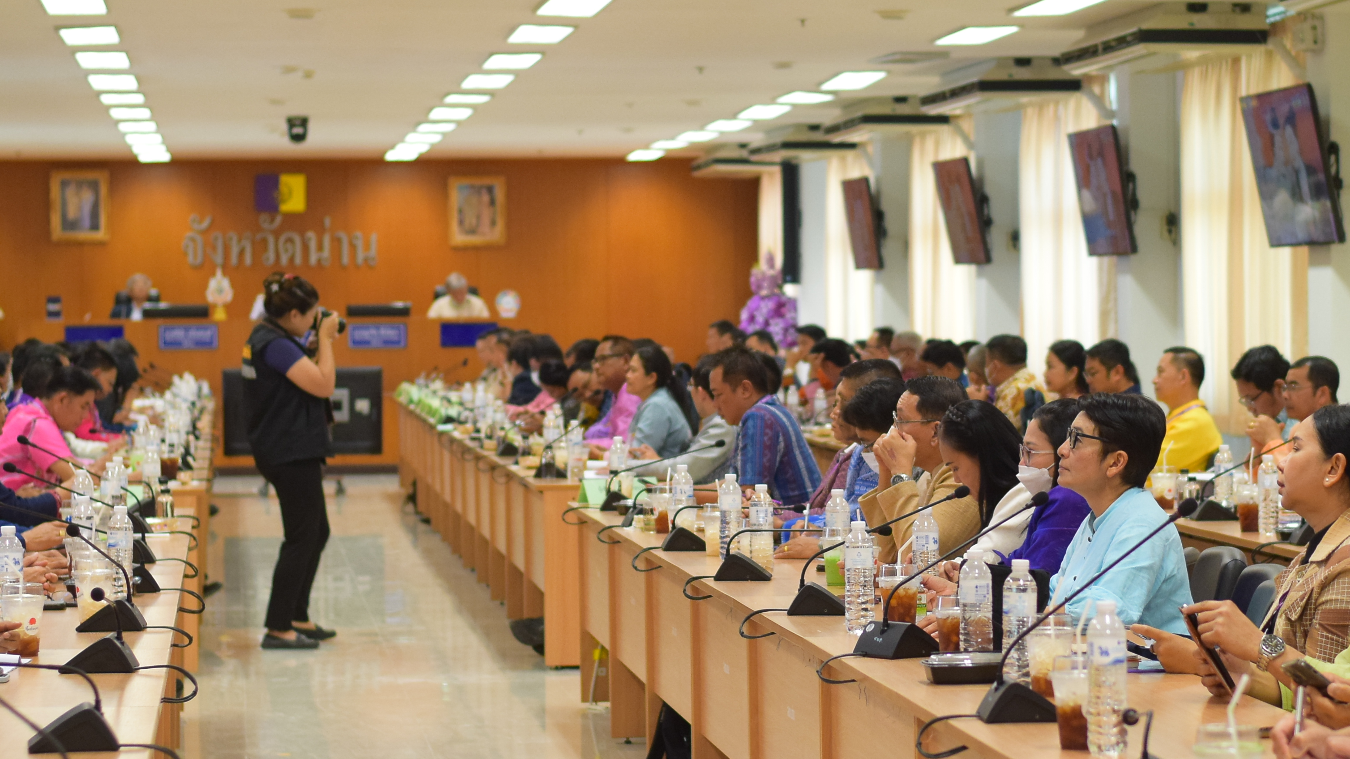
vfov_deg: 10.6
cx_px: 894
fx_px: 4081
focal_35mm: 114
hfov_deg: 18.7
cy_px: 366
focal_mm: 50
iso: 1250
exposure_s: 1/400
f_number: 2.8
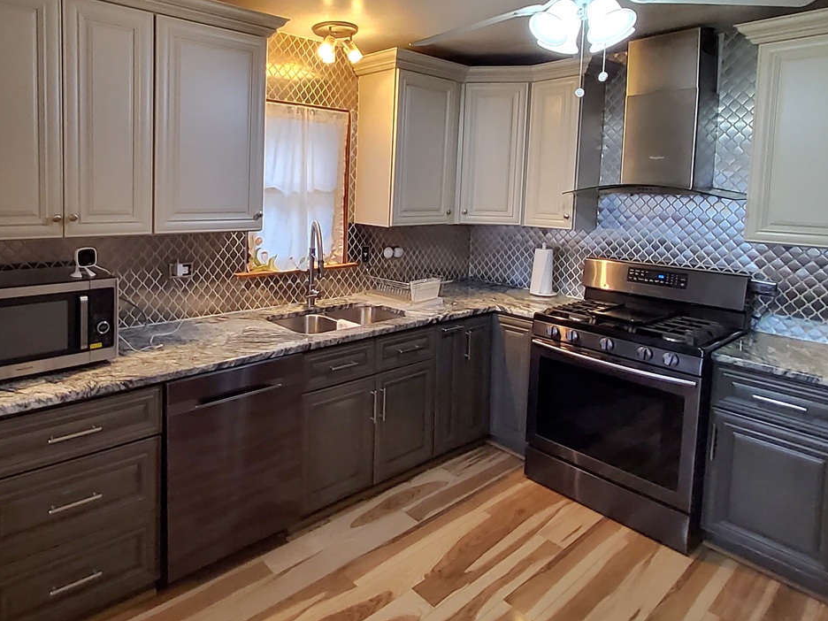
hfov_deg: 79.2
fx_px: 478
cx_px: 280
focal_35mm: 20
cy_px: 208
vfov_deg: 64.3
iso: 250
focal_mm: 1.13
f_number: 2.2
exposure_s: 1/50
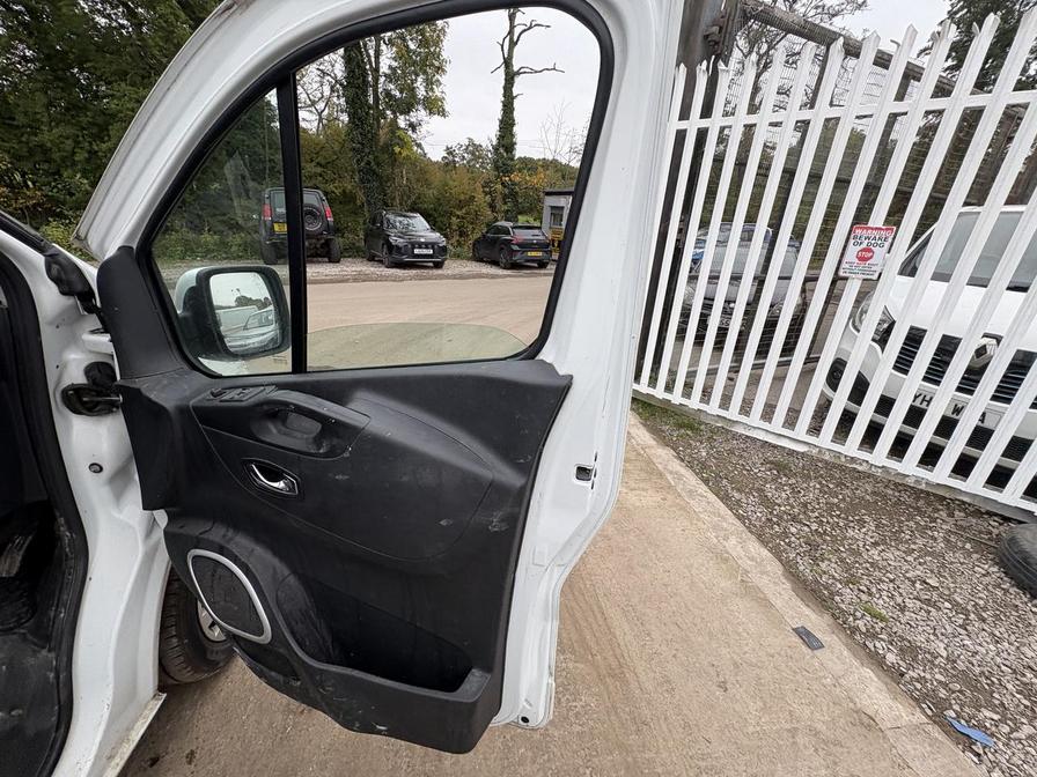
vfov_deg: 85.7
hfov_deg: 102.1
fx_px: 419
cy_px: 388
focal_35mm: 14
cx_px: 518
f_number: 2.2
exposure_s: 1/126
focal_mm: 2.22
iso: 40
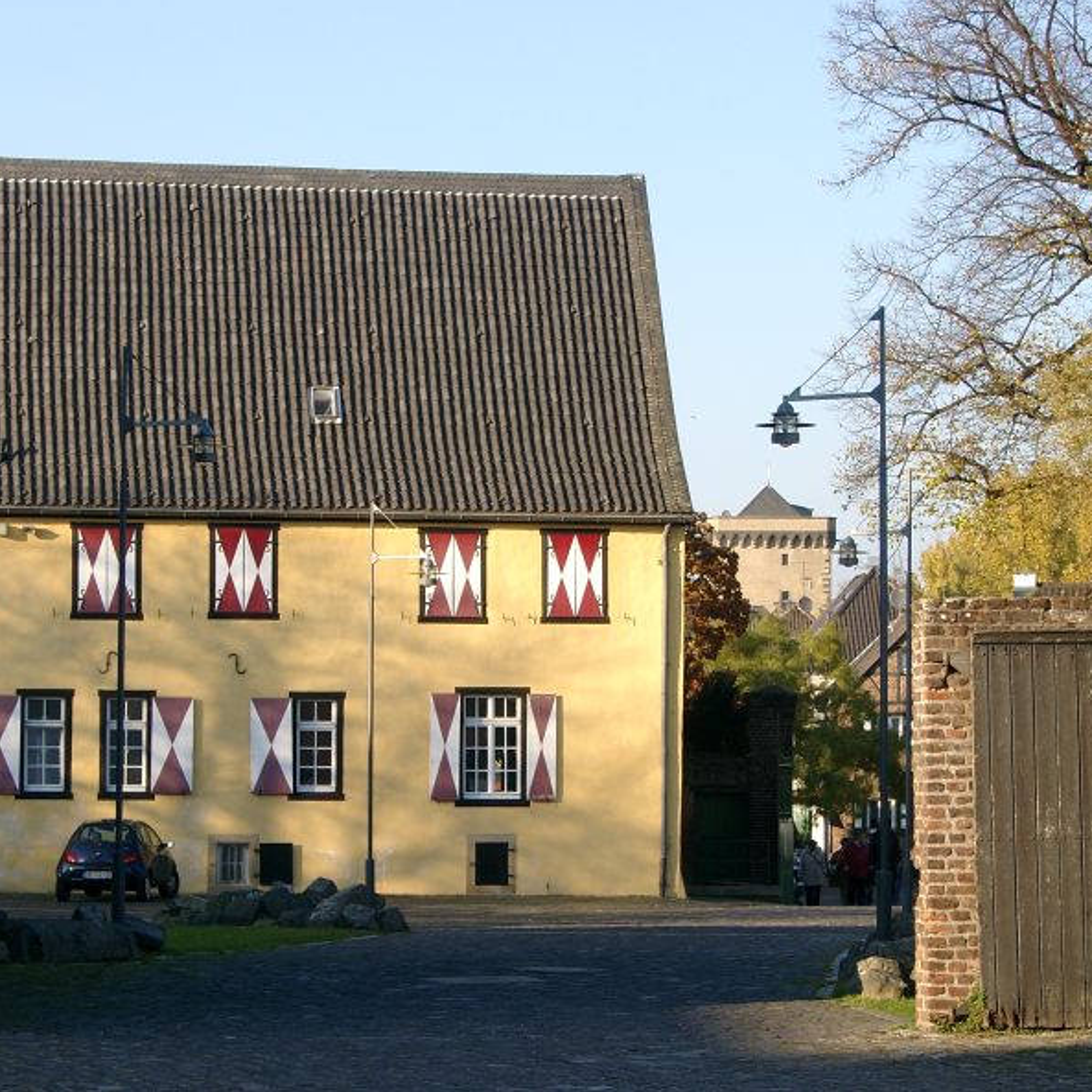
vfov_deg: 15.6
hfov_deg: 15.6
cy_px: 545
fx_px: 3997
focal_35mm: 112
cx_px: 543
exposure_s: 1/210
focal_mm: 19.44
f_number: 4
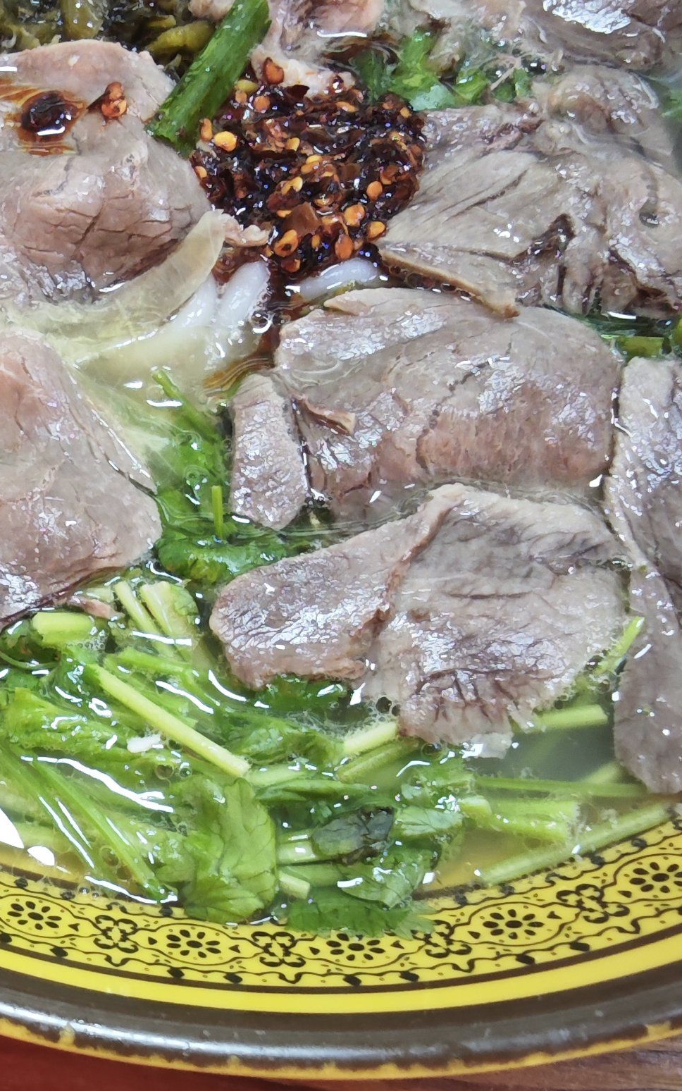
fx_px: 1278
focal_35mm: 43
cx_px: 345
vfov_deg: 43.6
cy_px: 186
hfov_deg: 29.9
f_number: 2.2
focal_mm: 2.16
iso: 640
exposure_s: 1/33.3
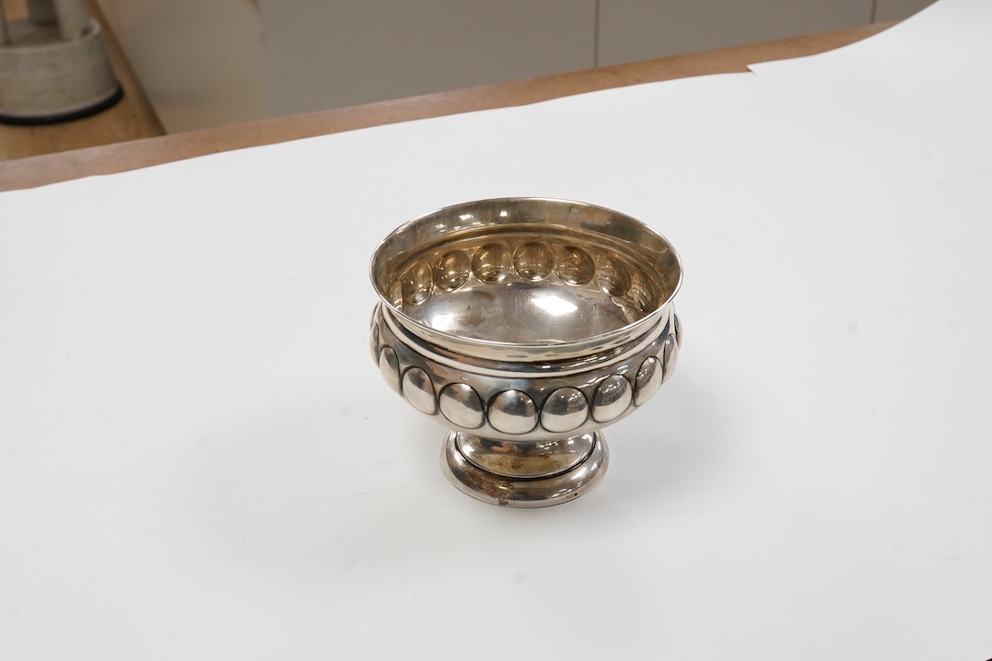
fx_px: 1295
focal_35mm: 47
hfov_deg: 41.9
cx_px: 484
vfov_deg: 28.6
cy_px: 319
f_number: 18
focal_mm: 30
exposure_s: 1/100
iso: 2500
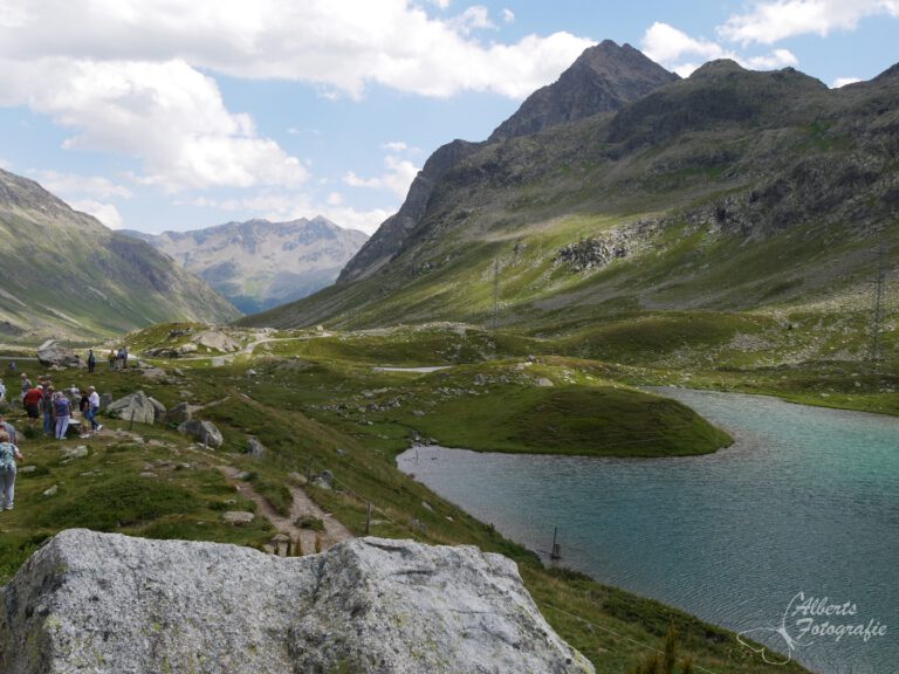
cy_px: 337
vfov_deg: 41.8
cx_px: 450
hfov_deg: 54.0
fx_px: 883
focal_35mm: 34
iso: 200
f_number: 7.1
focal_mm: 17
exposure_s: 1/400
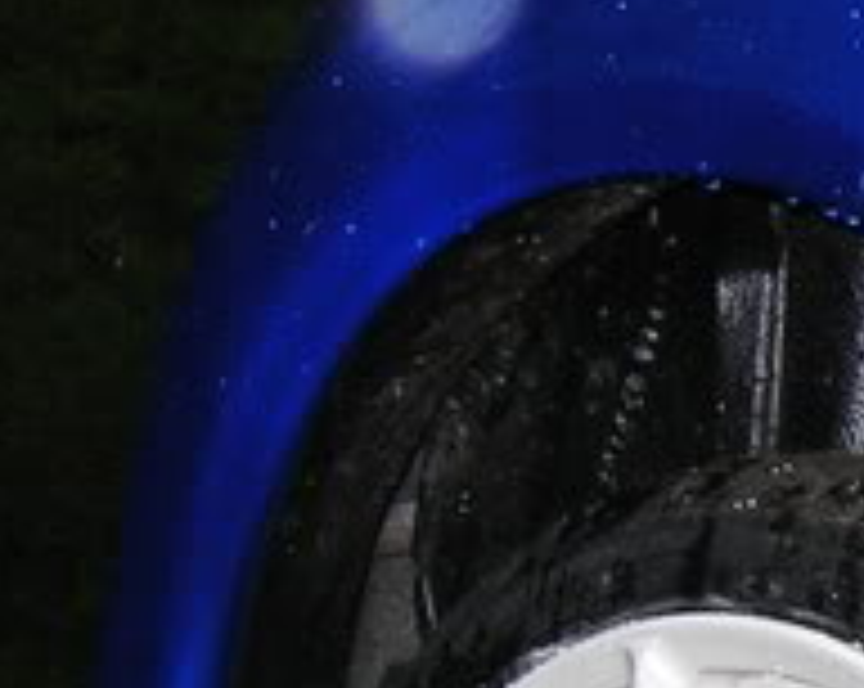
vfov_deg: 7.7
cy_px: 881
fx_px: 5055
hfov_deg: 9.3
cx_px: 1634
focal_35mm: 198
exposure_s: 1/60.1
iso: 64
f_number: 2.8
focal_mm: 7.8
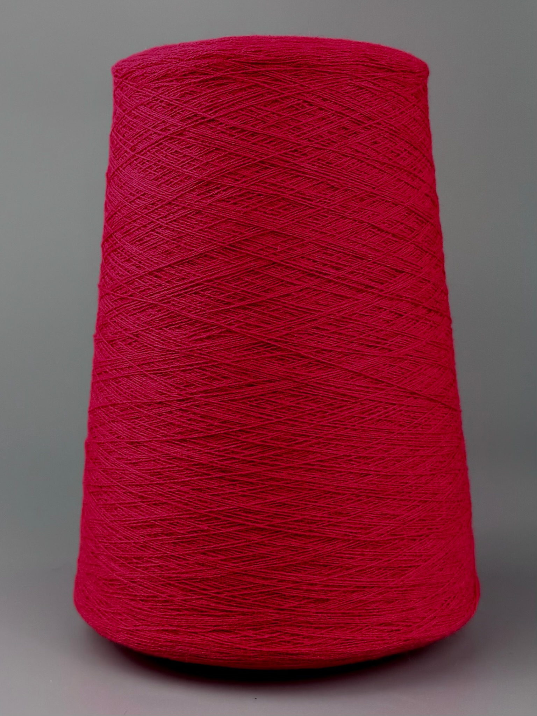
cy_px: 358
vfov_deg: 71.6
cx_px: 268
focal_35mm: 24
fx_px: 496
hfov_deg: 56.8
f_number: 1.78
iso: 80
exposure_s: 1/535
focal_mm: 6.76
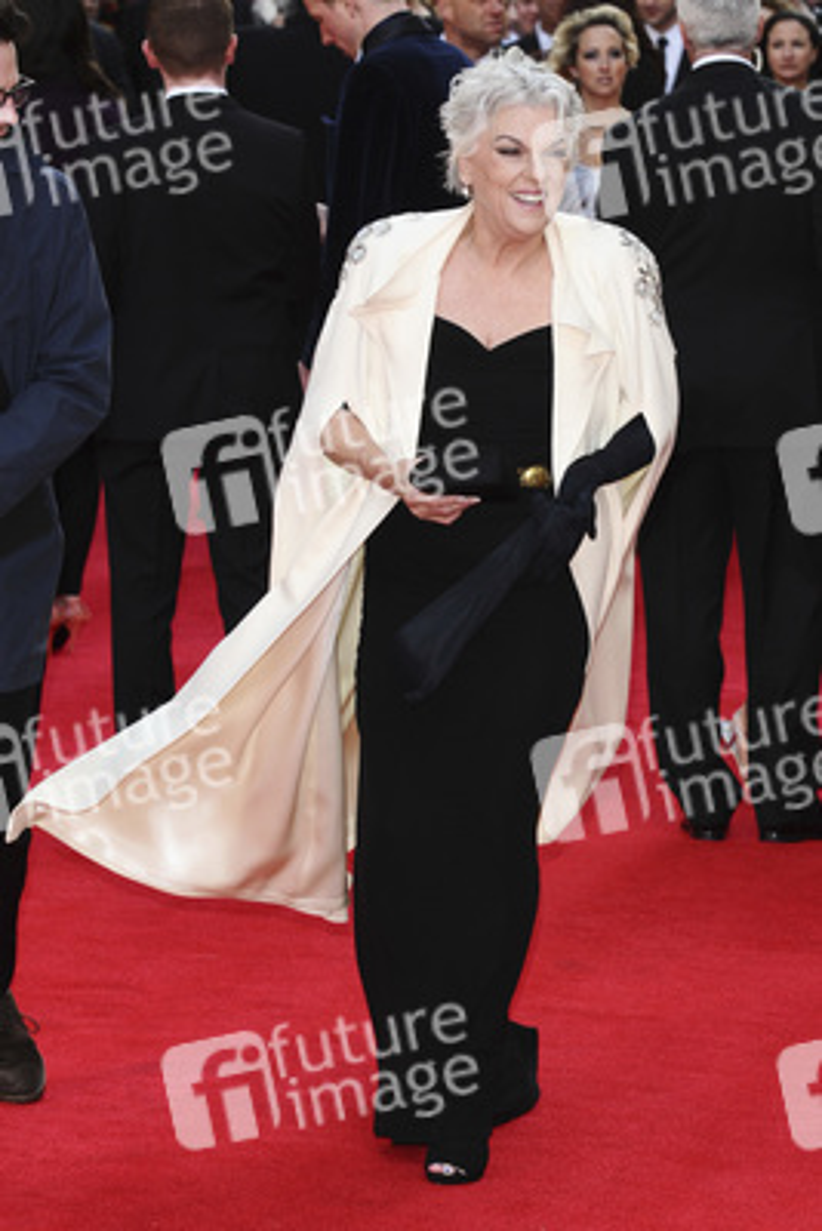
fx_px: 4722
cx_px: 411
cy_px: 616
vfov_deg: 14.9
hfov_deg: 9.9
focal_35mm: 138
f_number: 5.6
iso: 320
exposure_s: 1/250
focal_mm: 92
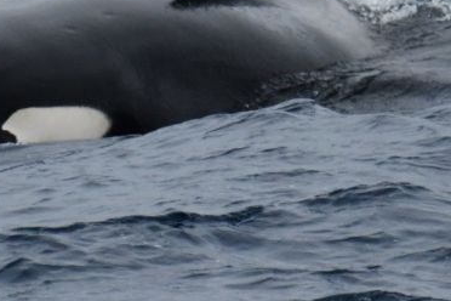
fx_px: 16147
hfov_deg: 1.6
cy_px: -16
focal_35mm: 1289
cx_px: 45
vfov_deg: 1.1
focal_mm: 600
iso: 1250
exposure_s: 1/8000
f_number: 6.3
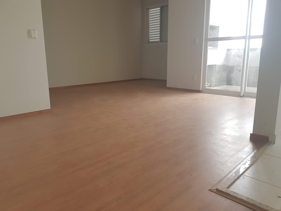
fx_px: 211
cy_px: 106
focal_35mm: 26
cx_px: 140
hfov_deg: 67.3
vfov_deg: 53.1
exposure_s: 1/100
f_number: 1.7
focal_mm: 4.2
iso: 80
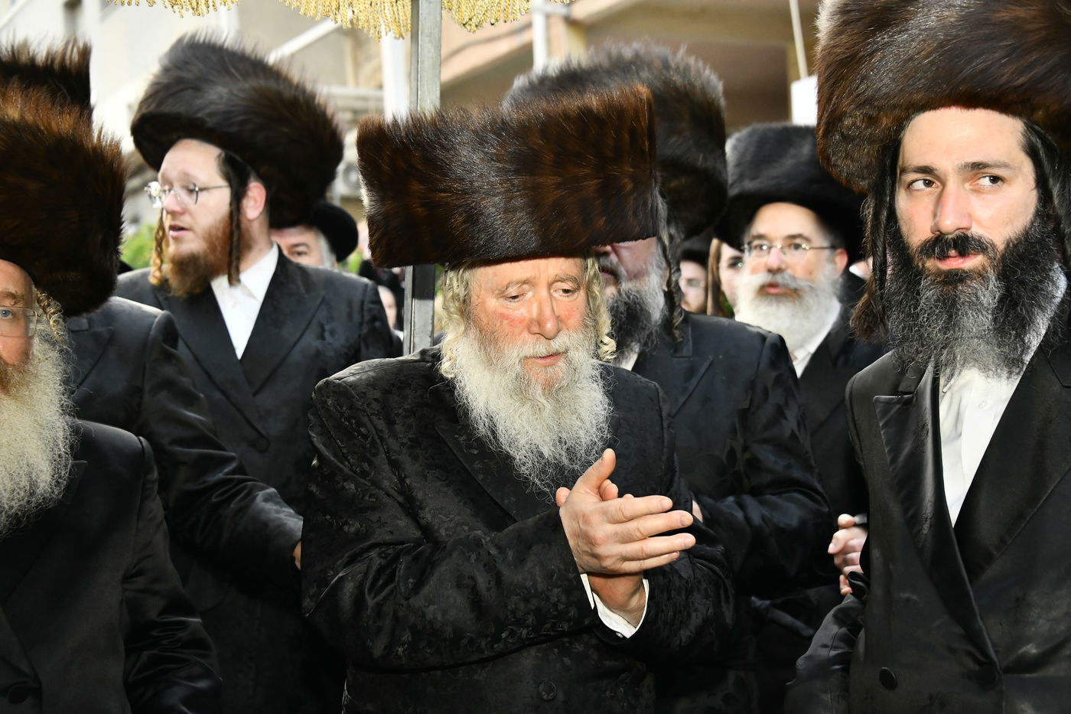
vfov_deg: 21.9
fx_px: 1844
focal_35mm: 62
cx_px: 536
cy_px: 357
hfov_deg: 32.4
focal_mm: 62
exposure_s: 1/200
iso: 1600
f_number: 5.6
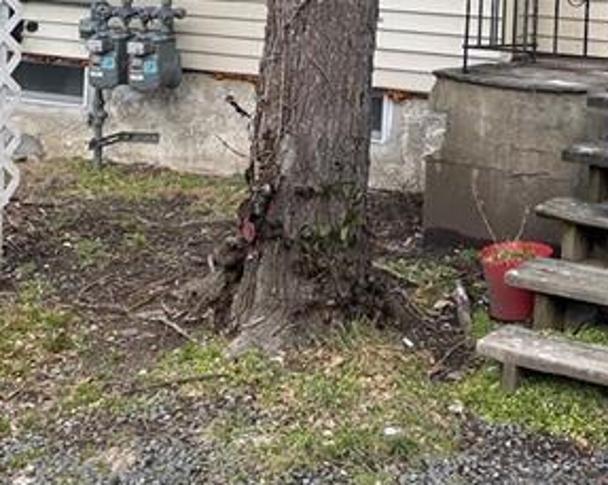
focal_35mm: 68
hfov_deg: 27.7
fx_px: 1222
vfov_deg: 20.6
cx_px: 417
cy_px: -136
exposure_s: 1/120
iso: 100
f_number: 1.6
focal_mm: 5.1
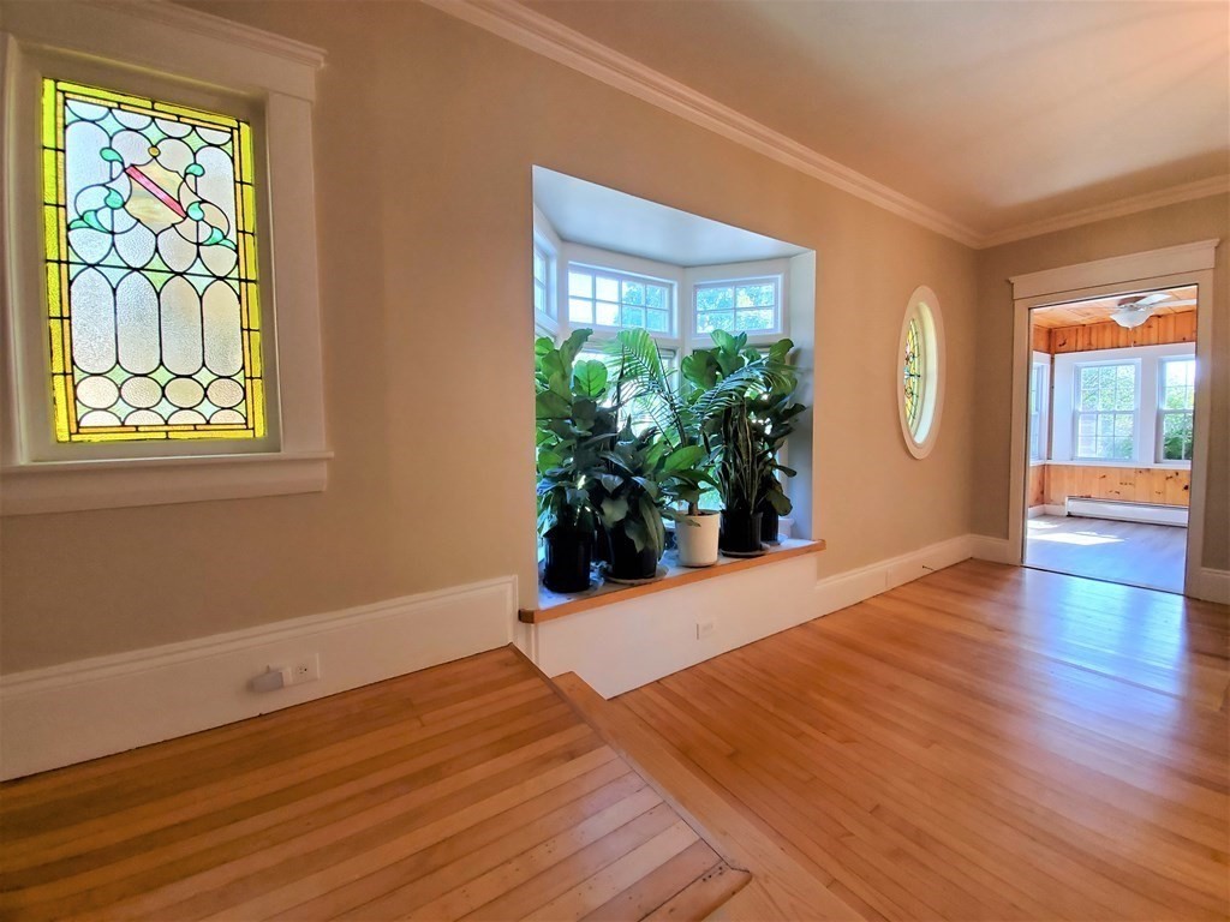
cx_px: 615
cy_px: 461
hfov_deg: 106.2
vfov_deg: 89.9
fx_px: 462
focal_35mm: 13
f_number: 2.2
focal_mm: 1.8
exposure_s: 1/59
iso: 160
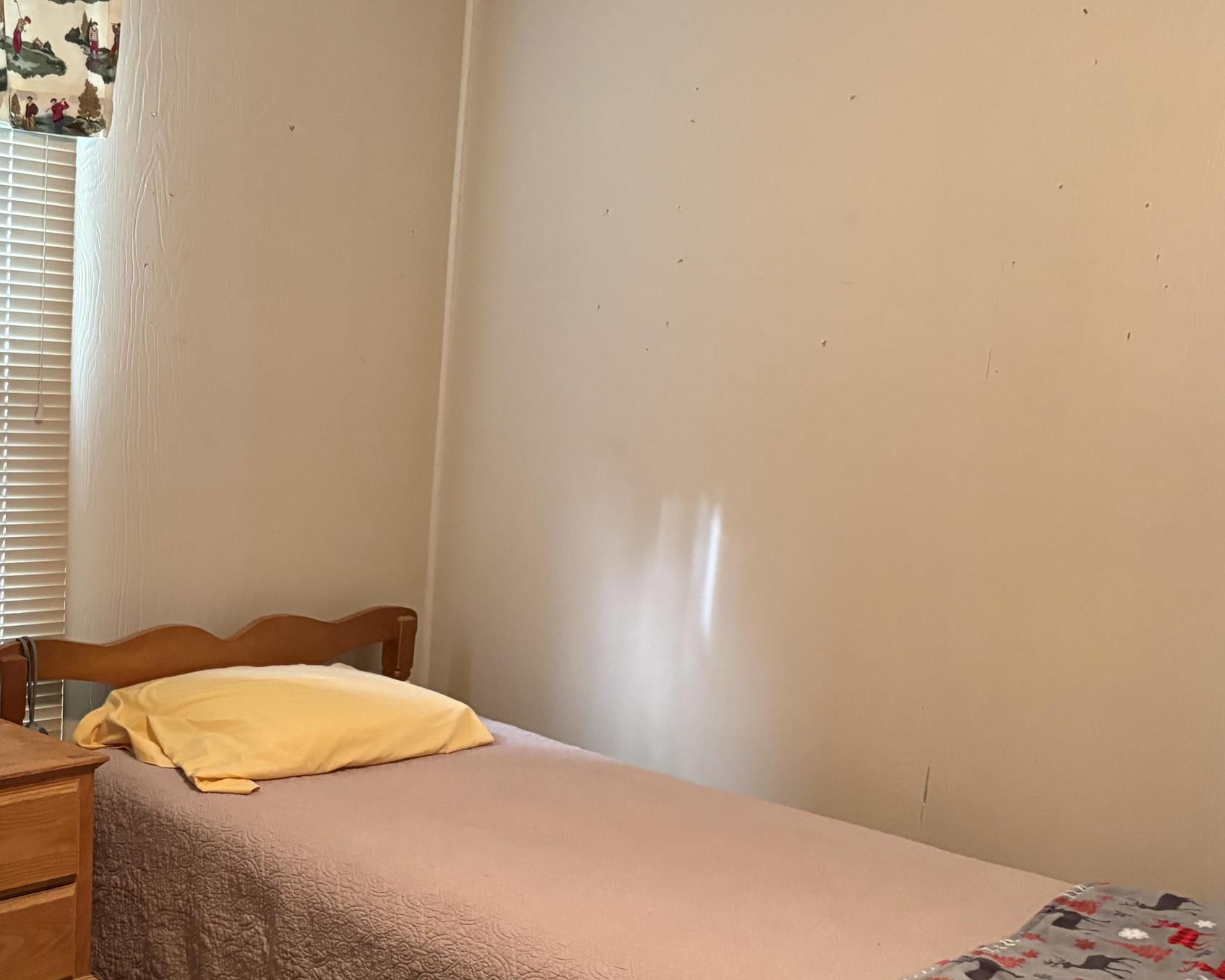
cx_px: 348
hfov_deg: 39.5
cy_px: 692
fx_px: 1668
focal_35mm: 46
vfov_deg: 32.3
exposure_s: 1/60
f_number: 1.6
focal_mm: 5.96
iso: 500
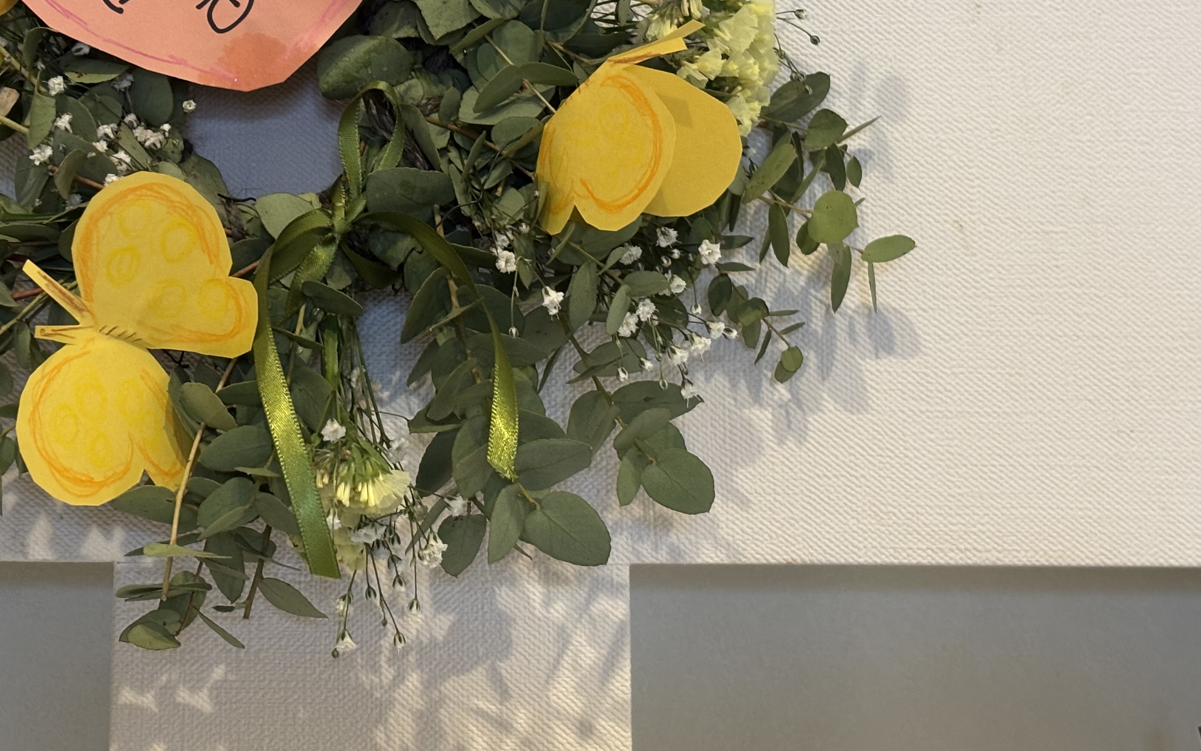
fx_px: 2618
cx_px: 341
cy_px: 120
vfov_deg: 16.2
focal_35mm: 80
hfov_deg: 25.6
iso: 160
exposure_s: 1/55
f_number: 1.6
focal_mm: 5.96
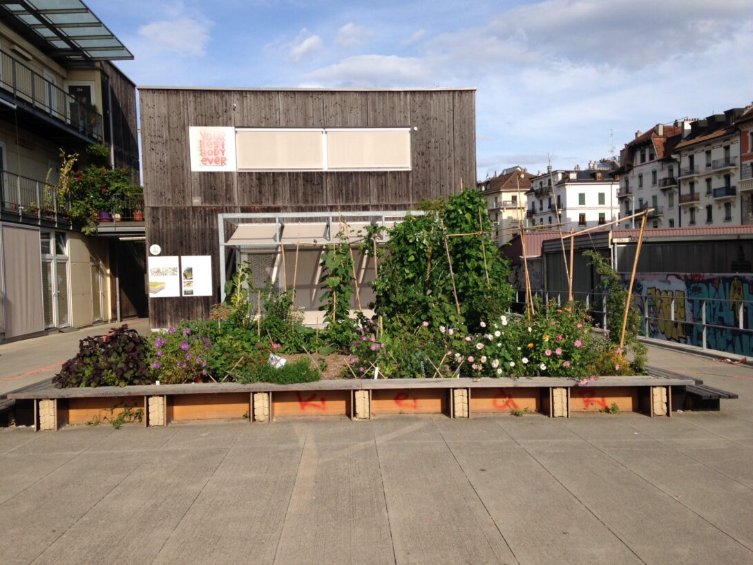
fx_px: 718
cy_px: 282
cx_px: 376
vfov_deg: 43.0
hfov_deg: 55.3
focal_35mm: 33
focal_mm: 4.12
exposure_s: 1/1642
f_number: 2.4
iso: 50
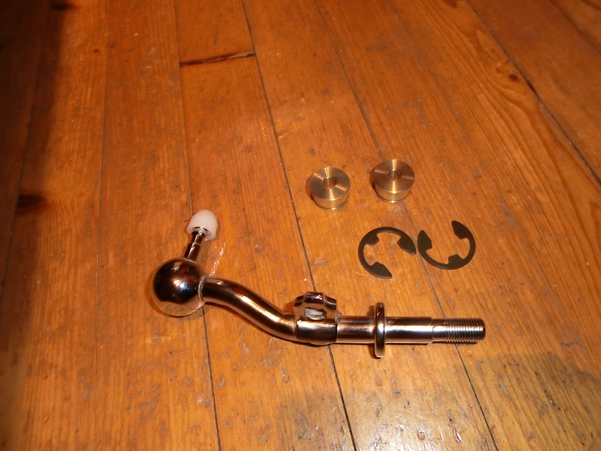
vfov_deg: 56.8
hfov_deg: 71.6
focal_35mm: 24
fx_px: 417
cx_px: 300
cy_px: 226
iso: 125
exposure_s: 1/5
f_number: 3
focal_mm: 4.24
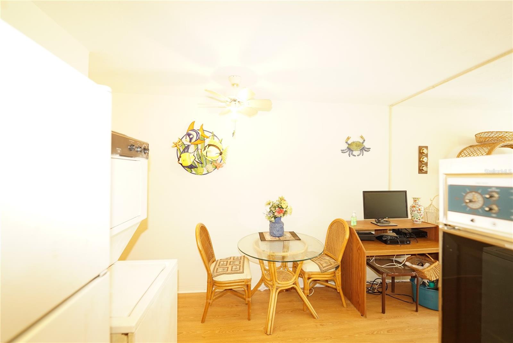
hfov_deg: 104.2
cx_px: 256
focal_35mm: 14
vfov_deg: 81.3
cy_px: 172
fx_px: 200
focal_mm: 14
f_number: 2.2
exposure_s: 1/60
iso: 1000
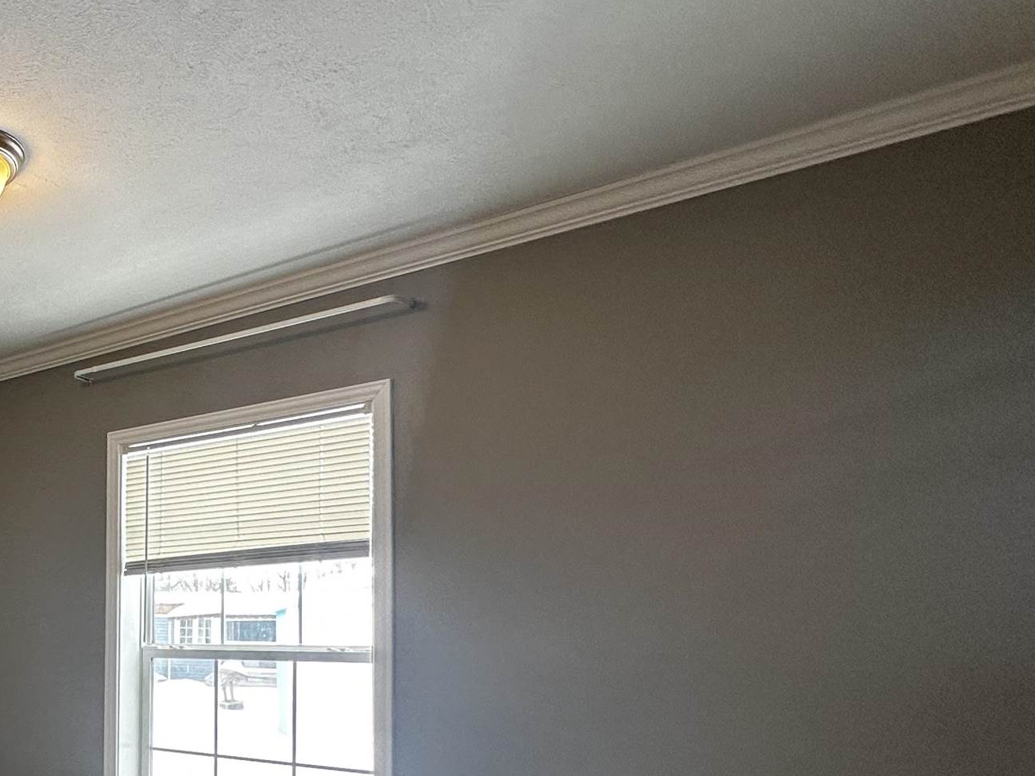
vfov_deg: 41.4
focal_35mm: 33
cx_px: -164
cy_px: 600
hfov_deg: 41.1
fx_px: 987
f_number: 2.2
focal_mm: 2.22
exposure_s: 1/99
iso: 100
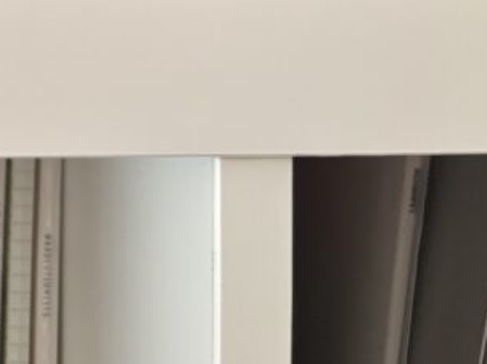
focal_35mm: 88
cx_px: -304
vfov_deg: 15.3
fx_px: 1238
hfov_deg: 18.8
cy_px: -210
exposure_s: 1/60
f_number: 1.6
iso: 160
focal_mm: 5.96
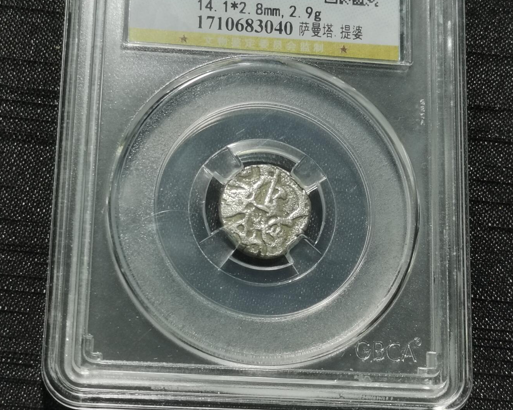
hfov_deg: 21.5
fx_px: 1351
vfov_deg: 17.2
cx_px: 259
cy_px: 115
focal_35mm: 89
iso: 80
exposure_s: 1/100
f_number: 1.8
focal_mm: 5.58
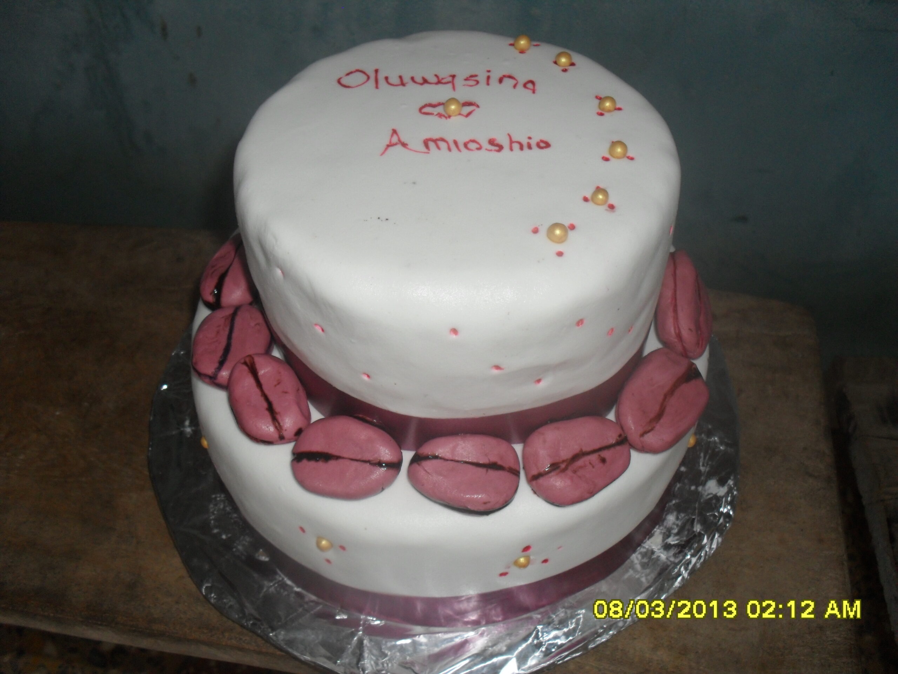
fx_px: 908
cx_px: 449
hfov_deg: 52.6
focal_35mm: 35
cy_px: 337
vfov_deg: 40.7
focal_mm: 6.3
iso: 200
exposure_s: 1/45
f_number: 3.2
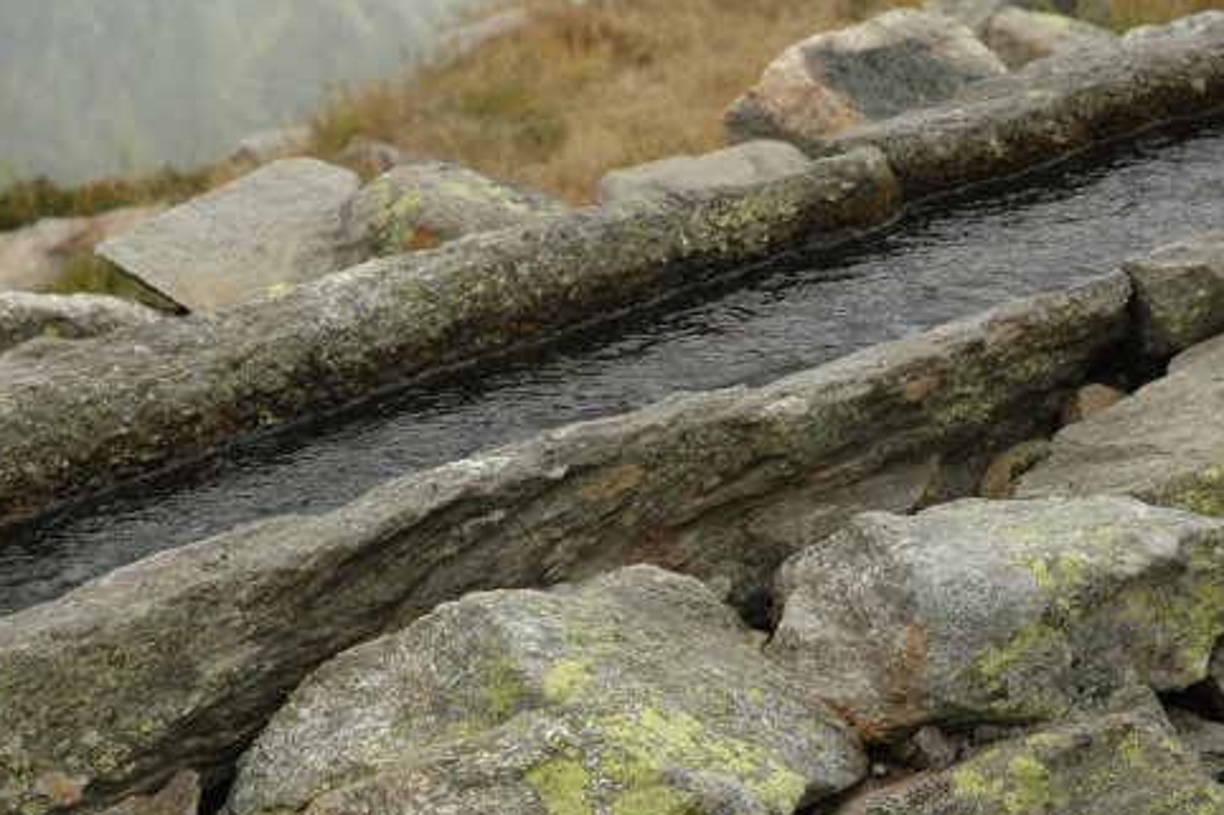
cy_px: 505
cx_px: 683
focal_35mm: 157
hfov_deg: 13.1
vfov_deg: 8.7
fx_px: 5336
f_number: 6.3
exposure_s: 1/160
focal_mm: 70
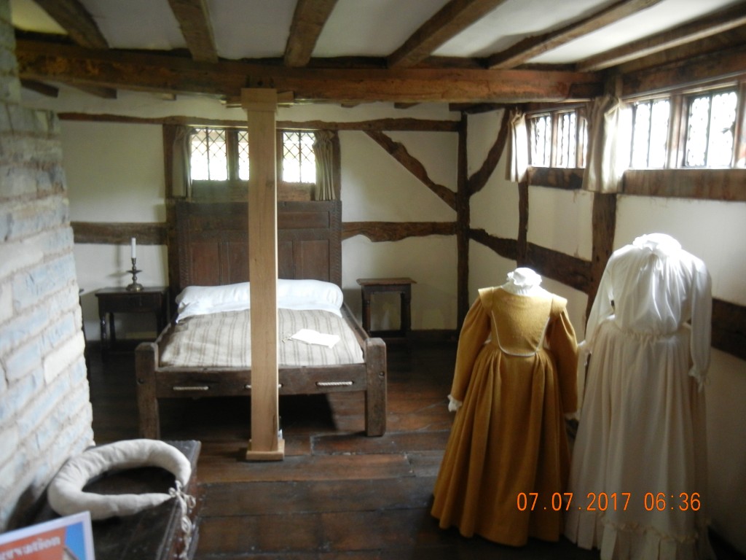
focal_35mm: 30
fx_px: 647
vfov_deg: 46.8
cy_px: 280
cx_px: 373
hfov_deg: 60.0
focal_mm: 5.4
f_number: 3.5
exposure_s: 1/6.3
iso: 400
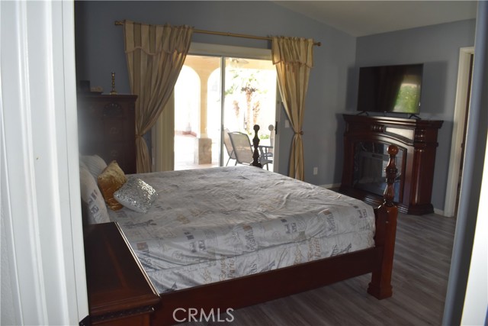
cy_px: 163
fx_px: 366
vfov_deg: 48.0
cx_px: 244
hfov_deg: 67.4
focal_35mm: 27
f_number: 5.6
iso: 640
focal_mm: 18
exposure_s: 1/125
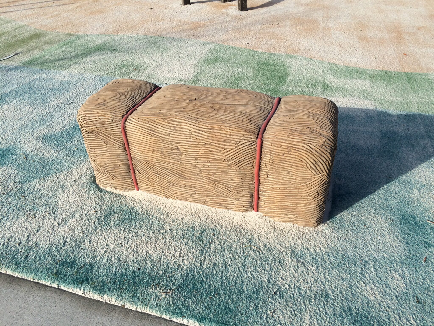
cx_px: 217
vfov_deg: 48.2
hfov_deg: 61.7
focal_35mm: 29
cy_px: 163
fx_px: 364
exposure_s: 1/1866
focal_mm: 4.15
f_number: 2.2
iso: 32
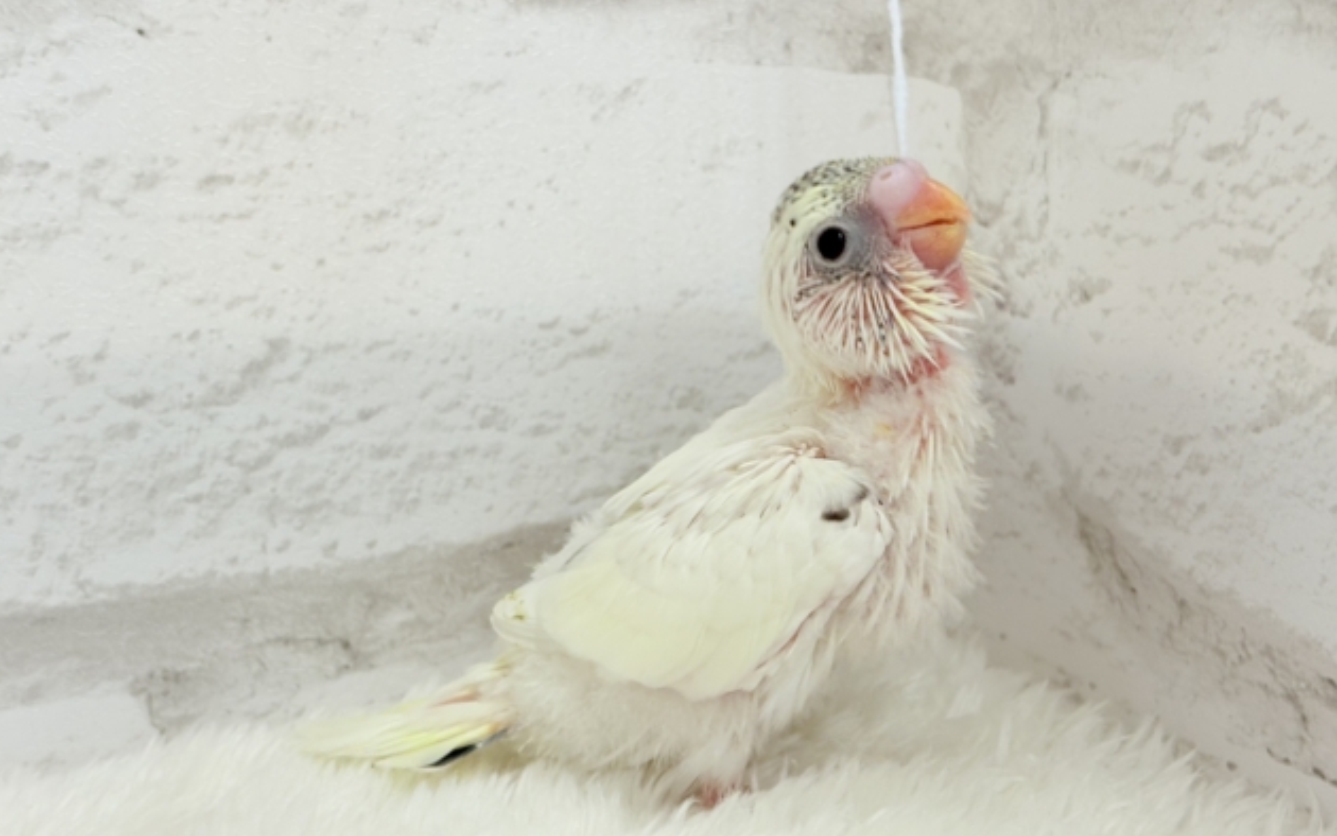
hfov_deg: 36.3
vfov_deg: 23.2
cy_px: 433
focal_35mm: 56
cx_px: 668
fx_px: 2041
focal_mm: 5.96
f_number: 1.6
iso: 80
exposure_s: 1/100
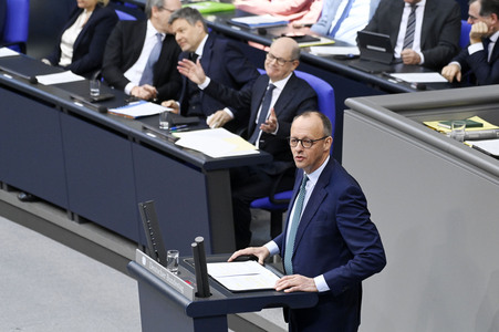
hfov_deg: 9.4
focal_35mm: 220
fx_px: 3047
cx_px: 250
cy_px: 166
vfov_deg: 6.2
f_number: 5.6
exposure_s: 1/400
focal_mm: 220
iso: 8000
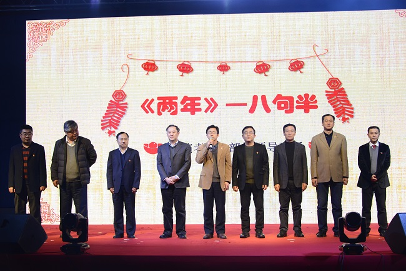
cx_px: 203
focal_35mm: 65
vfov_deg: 20.9
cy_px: 136
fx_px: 733
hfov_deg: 31.0
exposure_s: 1/500
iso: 2000
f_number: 4.8
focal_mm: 65
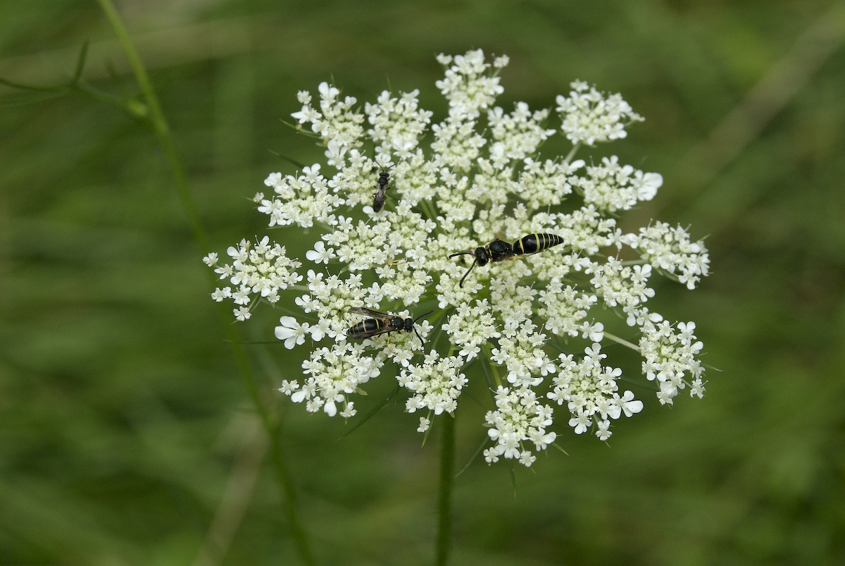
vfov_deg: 11.5
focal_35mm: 120
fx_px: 2820
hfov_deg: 17.0
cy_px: 283
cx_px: 422
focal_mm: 80
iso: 200
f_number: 9
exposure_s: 1/320
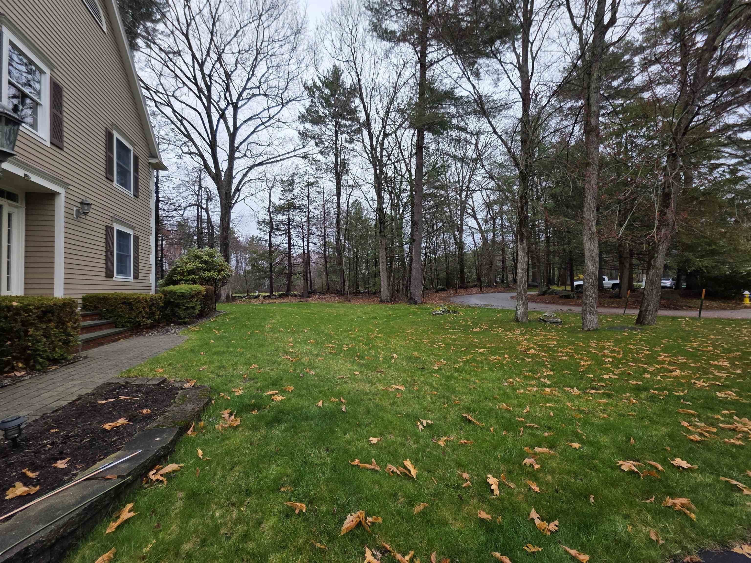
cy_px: 282
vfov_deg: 89.9
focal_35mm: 13
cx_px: 376
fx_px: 282
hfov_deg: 106.2
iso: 40
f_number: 1.9
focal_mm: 2.2
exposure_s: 1/289
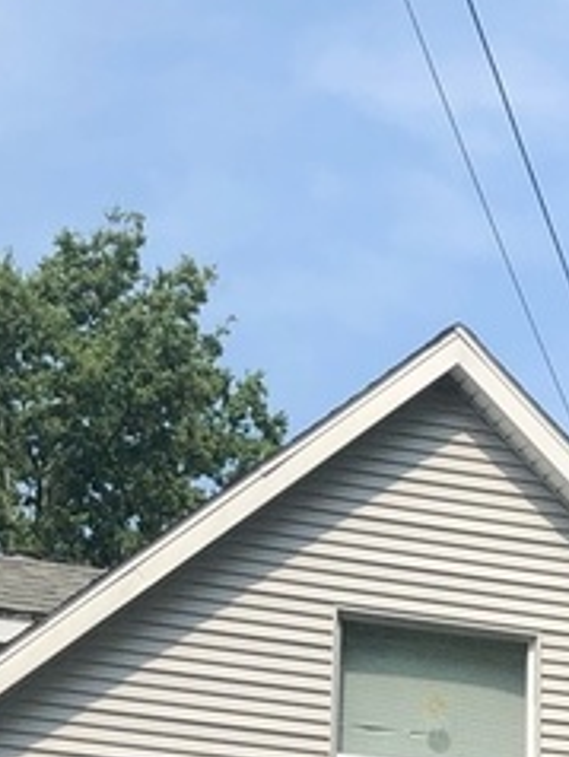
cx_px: 159
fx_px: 2778
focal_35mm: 127
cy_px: 862
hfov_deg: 11.7
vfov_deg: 15.1
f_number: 1.8
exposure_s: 1/1799
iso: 20
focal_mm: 3.99
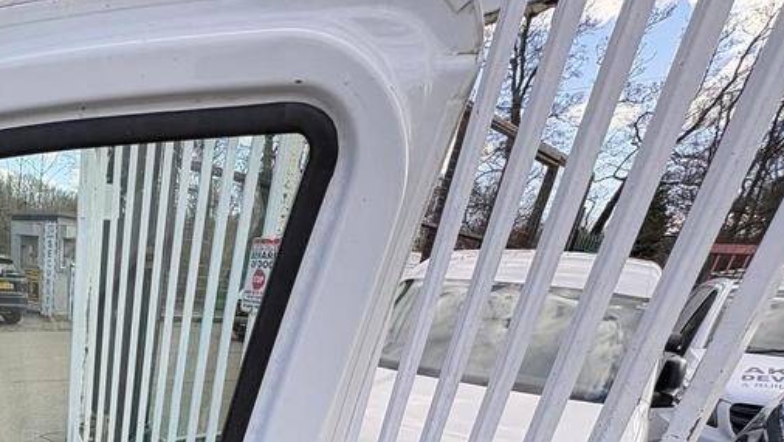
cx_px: 112
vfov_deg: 35.0
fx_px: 561
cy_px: 518
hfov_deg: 61.4
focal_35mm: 27
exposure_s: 1/409
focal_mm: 2.22
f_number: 2.2
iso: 40
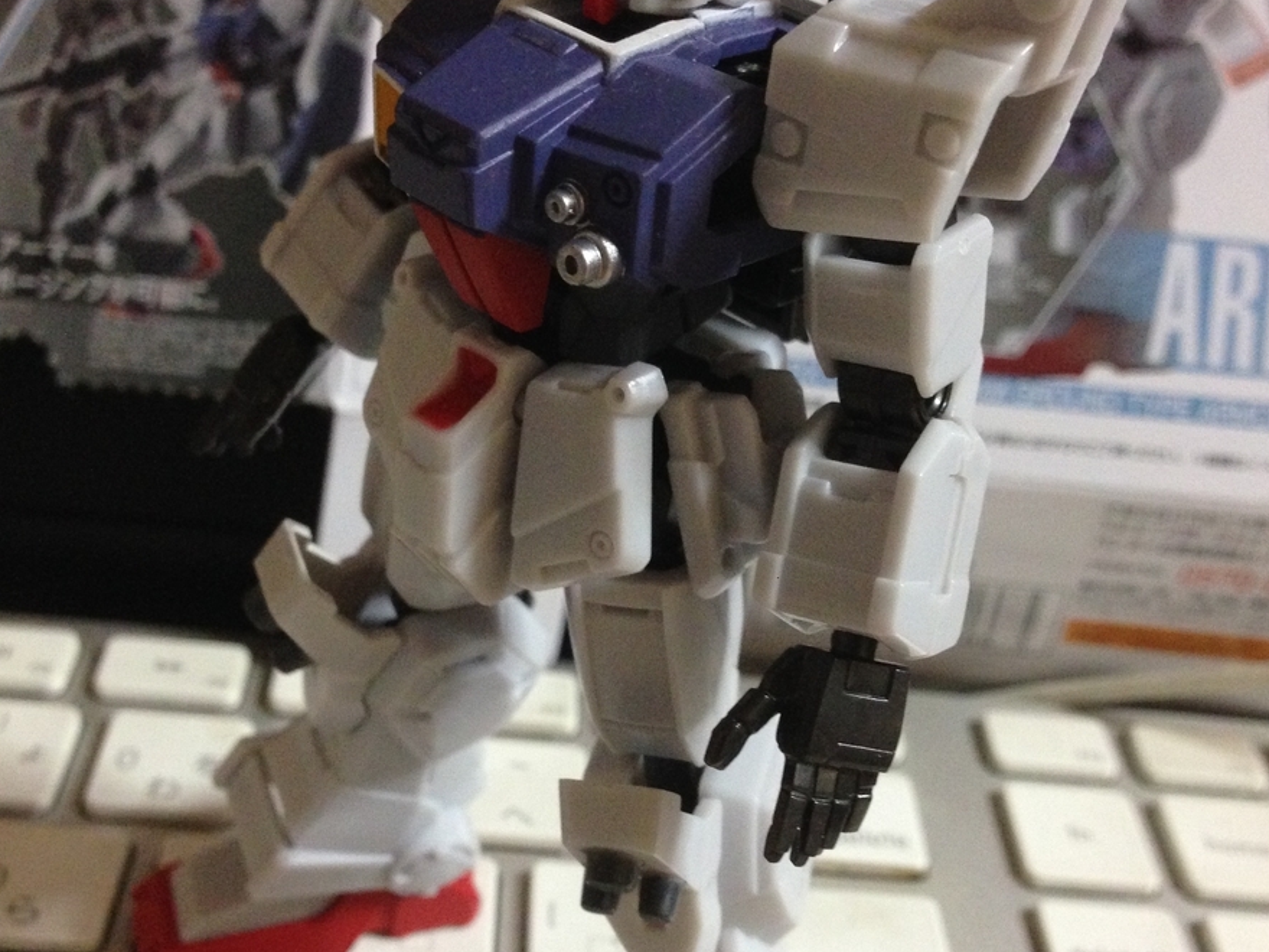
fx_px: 1650
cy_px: 564
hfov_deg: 42.1
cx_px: 642
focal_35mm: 45
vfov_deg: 32.1
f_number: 2.4
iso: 320
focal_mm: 4.12
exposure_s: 1/20
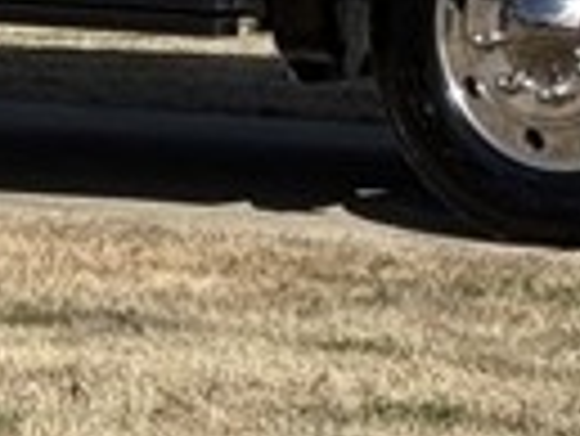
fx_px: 6222
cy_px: -369
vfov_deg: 4.0
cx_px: -328
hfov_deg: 5.3
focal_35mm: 371
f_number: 1.78
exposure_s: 1/6536
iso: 64
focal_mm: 6.76
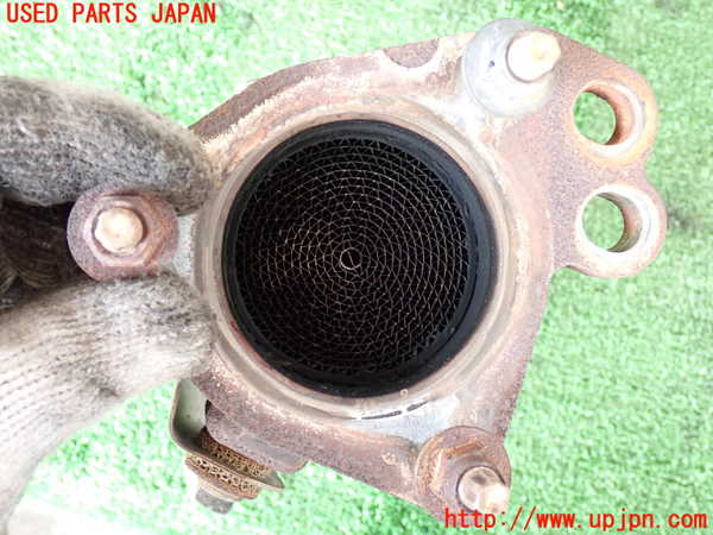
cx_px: 356
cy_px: 268
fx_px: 906
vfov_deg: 32.9
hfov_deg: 42.9
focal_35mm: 44
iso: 500
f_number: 2.9
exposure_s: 1/40
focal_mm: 7.84
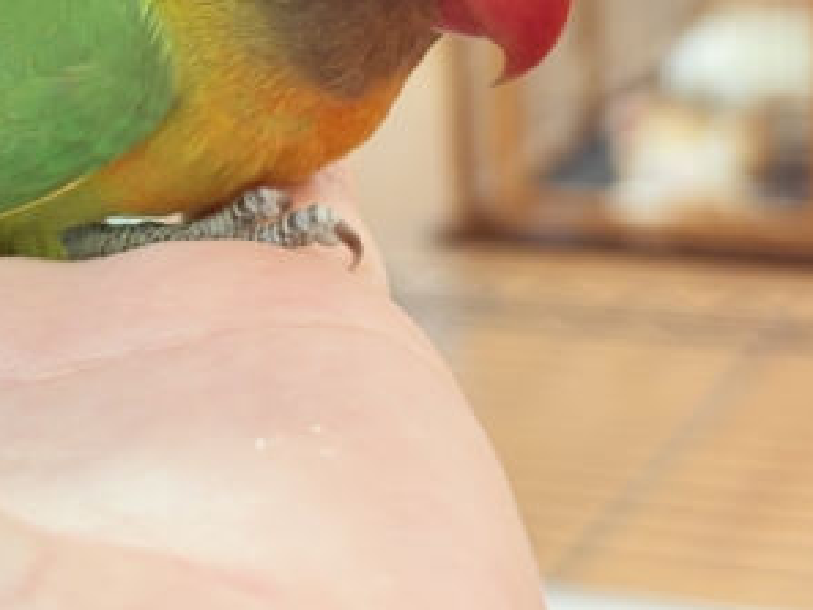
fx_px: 2632
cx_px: 14
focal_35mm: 112
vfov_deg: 13.0
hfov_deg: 17.2
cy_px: -22
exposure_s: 1/92
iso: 50
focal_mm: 5.96
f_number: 1.6
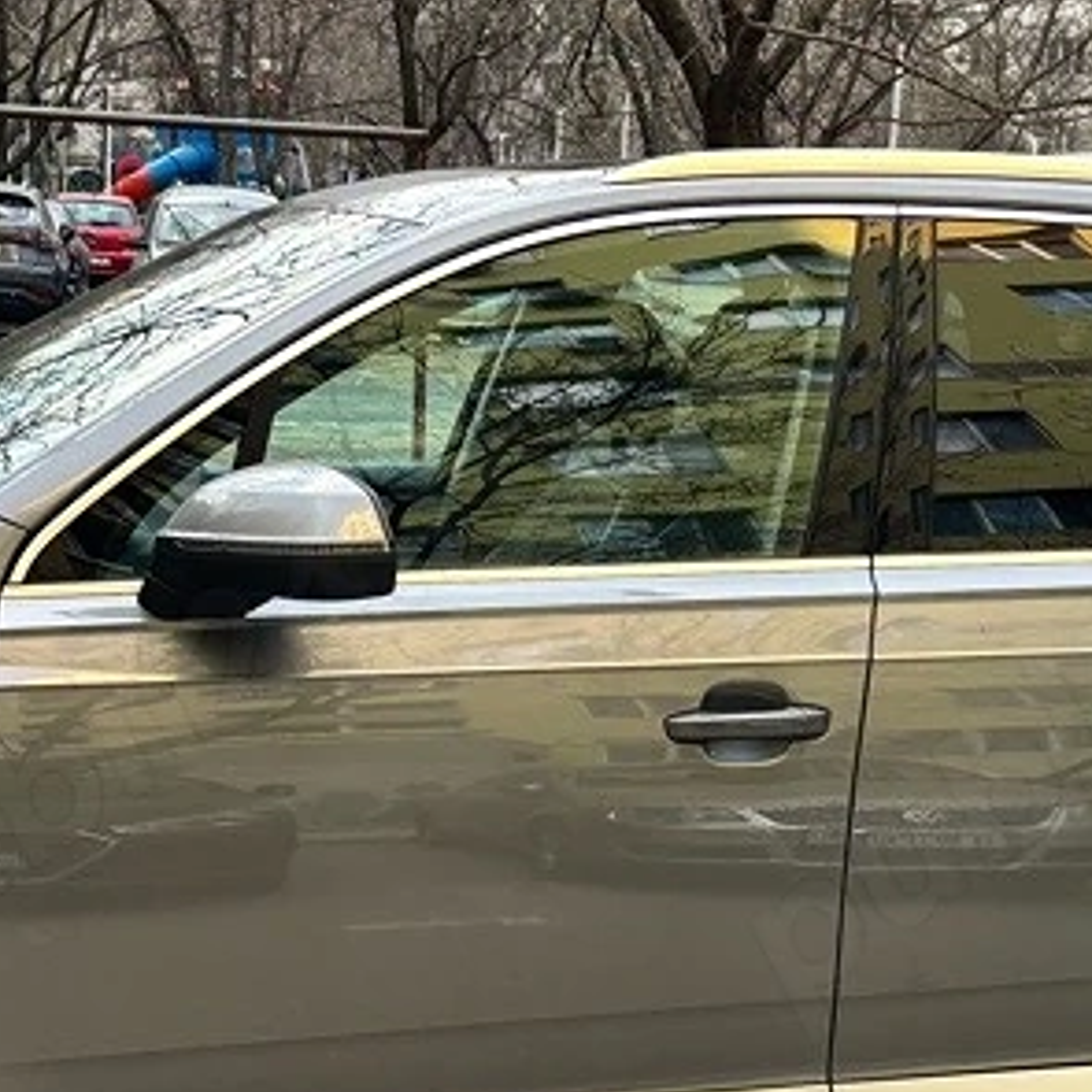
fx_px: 2784
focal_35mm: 78
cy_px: 729
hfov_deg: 22.2
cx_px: 429
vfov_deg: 22.1
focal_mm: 5.96
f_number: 1.6
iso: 40
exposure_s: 1/121
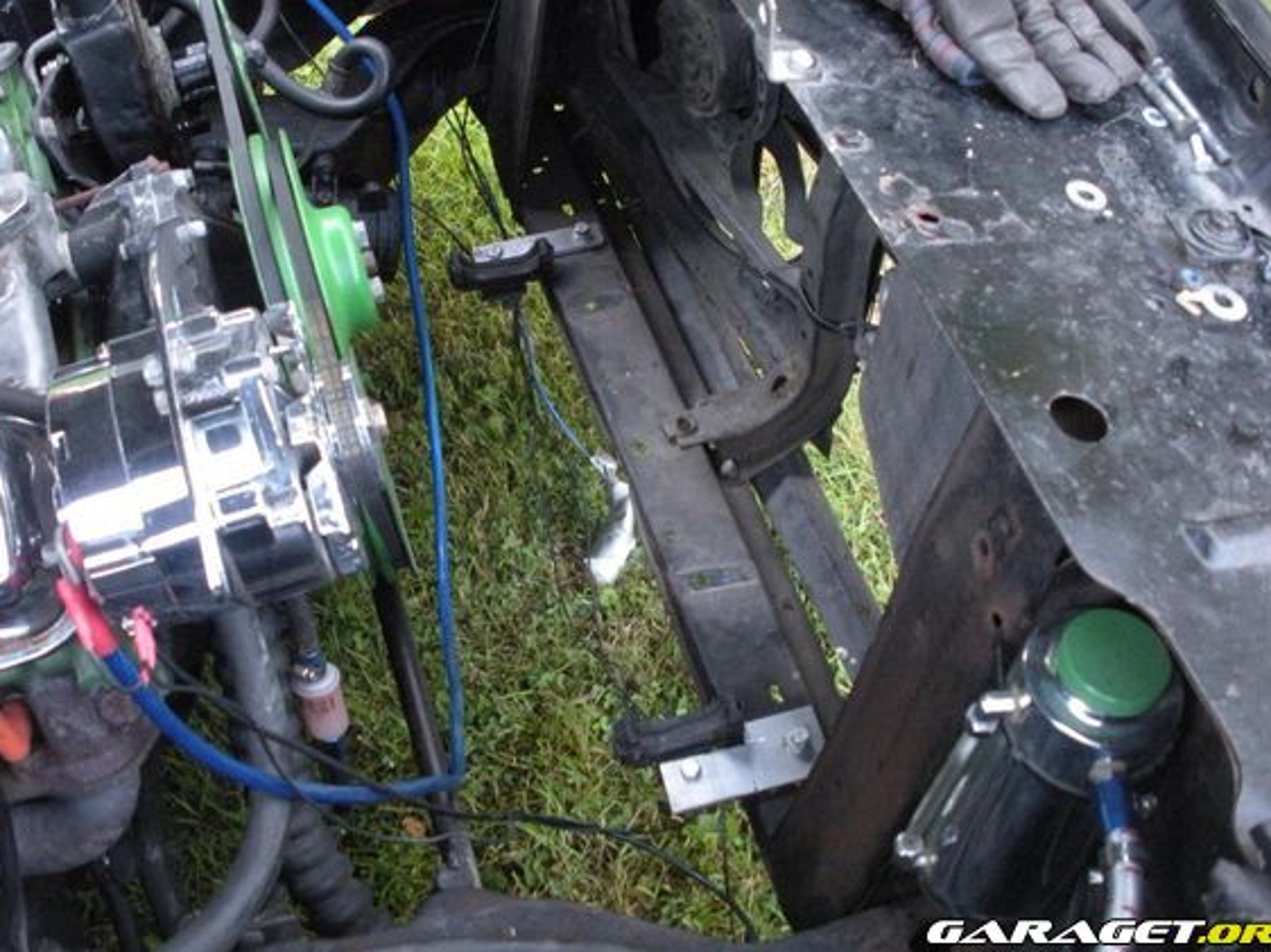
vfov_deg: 35.1
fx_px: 1505
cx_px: 590
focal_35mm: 41
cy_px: 412
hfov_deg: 45.8
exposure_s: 1/59.6
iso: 400
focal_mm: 6.3
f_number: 3.5
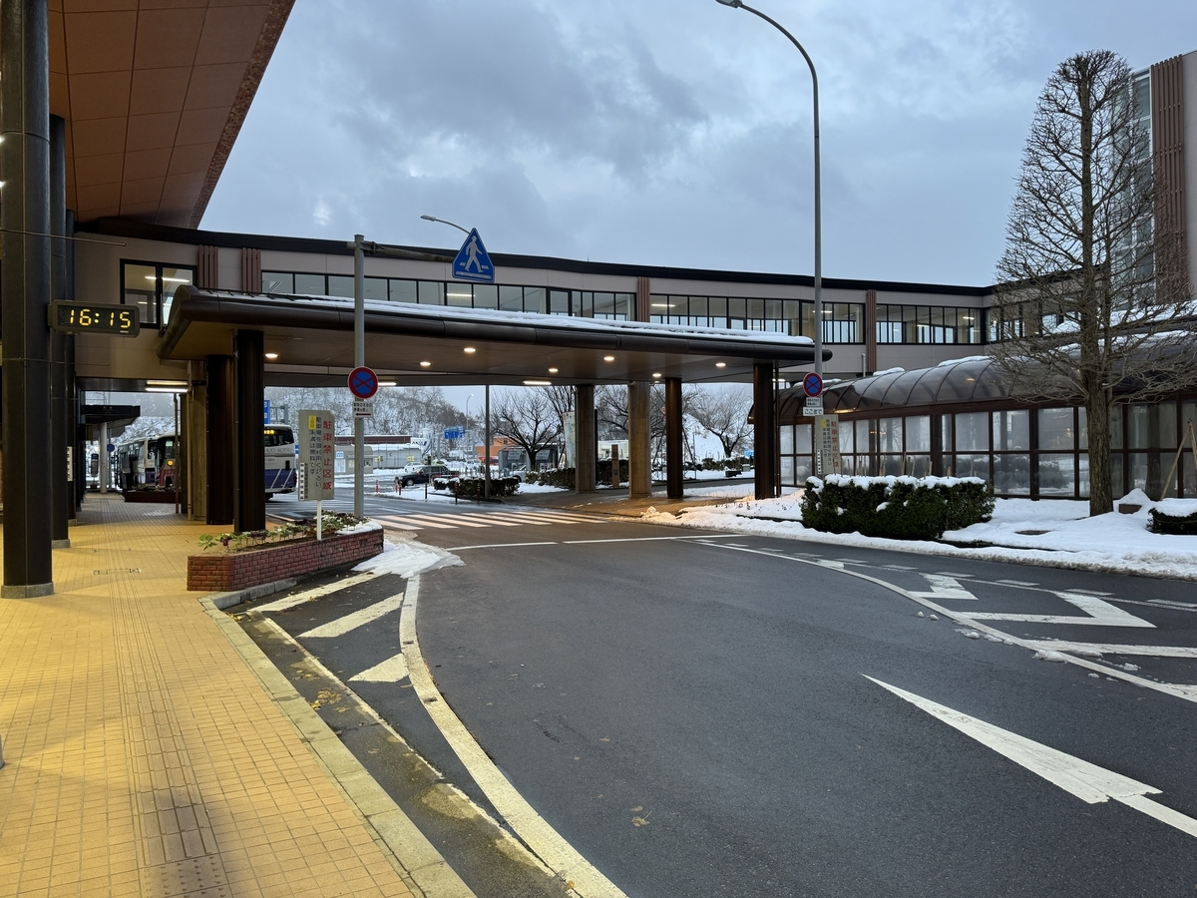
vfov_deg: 56.8
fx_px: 830
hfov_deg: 71.6
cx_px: 598
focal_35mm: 24
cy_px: 449
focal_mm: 6.86
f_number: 1.78
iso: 160
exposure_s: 1/100
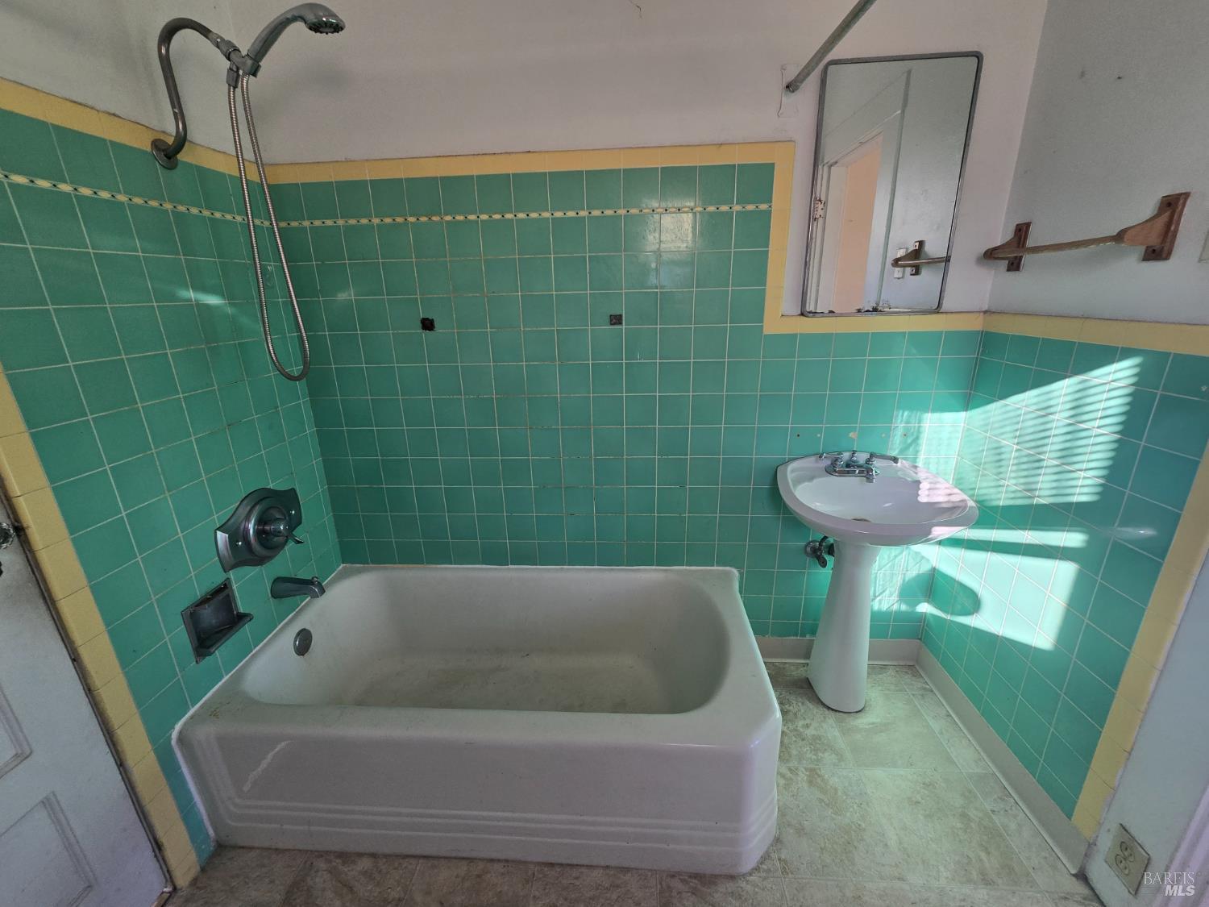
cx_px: 604
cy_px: 454
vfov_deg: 89.9
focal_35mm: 13
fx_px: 454
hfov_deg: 106.2
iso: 64
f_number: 2.2
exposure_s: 1/120
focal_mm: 2.2
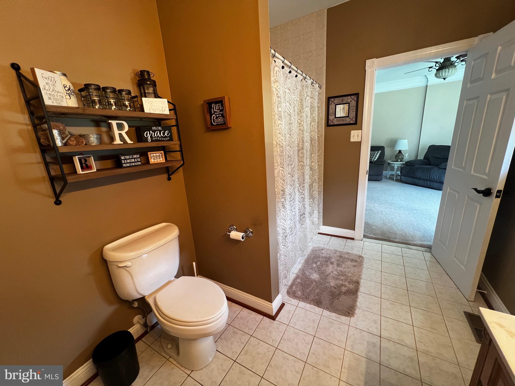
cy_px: 193
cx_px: 258
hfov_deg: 106.2
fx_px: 193
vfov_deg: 89.9
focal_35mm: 13
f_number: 1.8
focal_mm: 1.57
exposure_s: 1/60
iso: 250
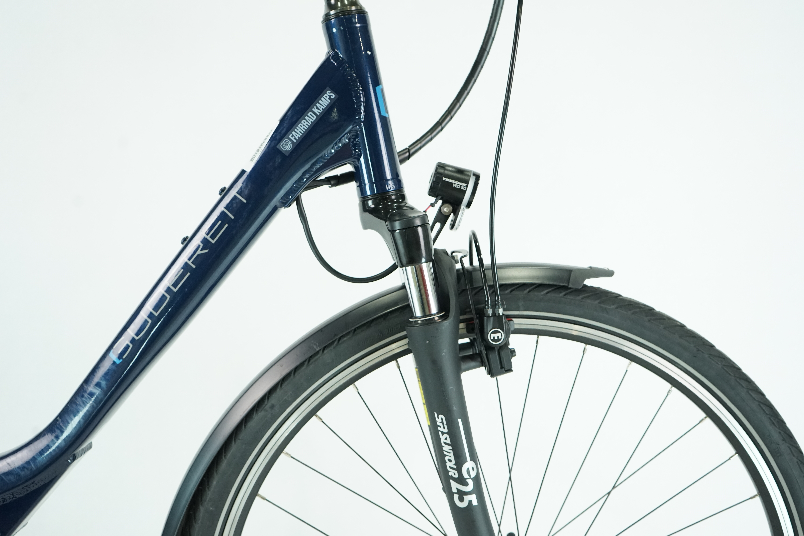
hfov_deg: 53.1
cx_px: 402
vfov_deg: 36.9
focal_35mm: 36
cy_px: 268
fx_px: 804
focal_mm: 36
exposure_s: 1/200
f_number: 5
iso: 2500
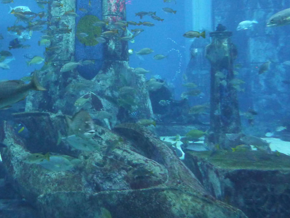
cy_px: 40
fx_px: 360
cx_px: 82
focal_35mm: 43
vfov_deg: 32.6
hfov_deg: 42.8
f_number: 3.3
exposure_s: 1/30
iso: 400
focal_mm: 4.1
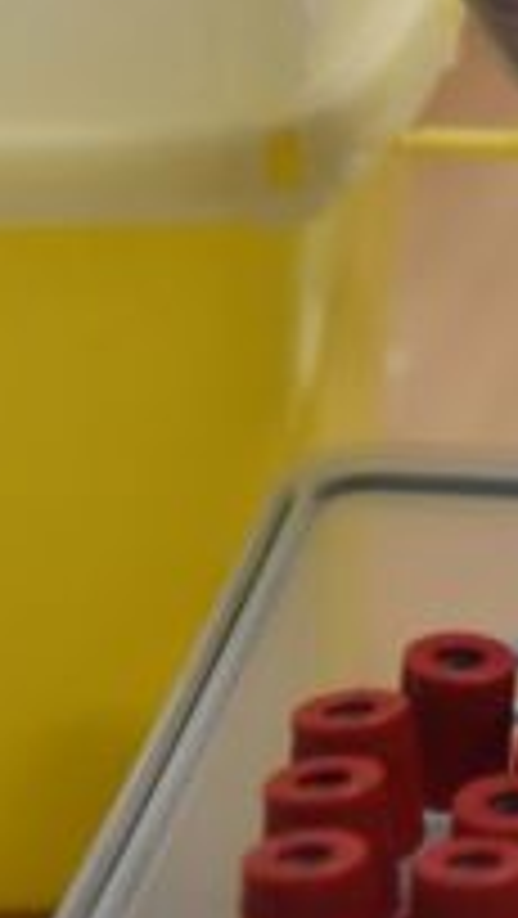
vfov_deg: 11.2
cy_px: -81
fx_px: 4607
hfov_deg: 6.2
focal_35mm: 189
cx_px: 1252
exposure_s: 1/250
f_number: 4
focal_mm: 48
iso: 1600
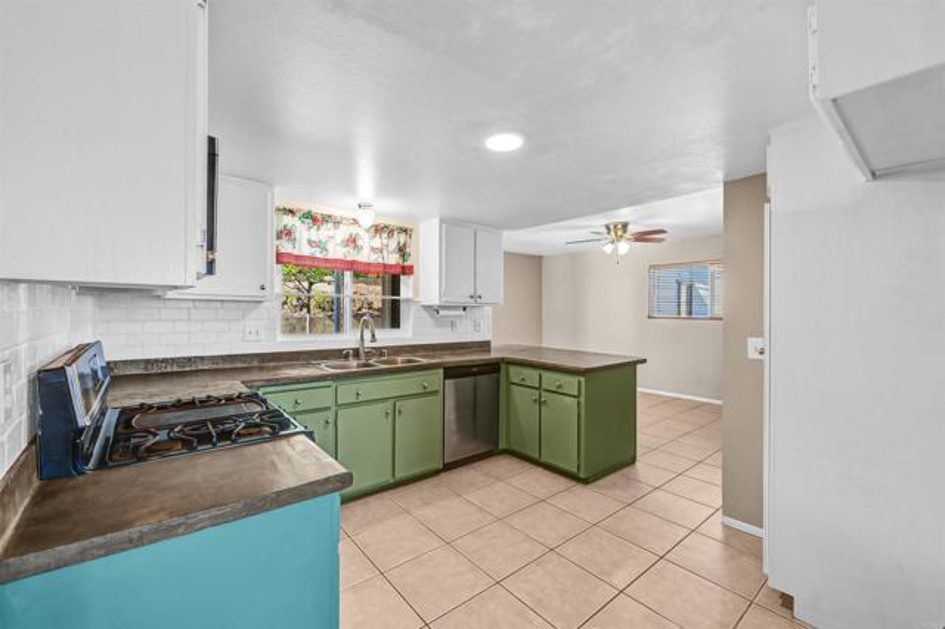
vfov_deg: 77.3
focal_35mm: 15
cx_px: 472
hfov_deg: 100.4
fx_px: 394
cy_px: 314
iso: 400
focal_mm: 15
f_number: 8
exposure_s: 1/25
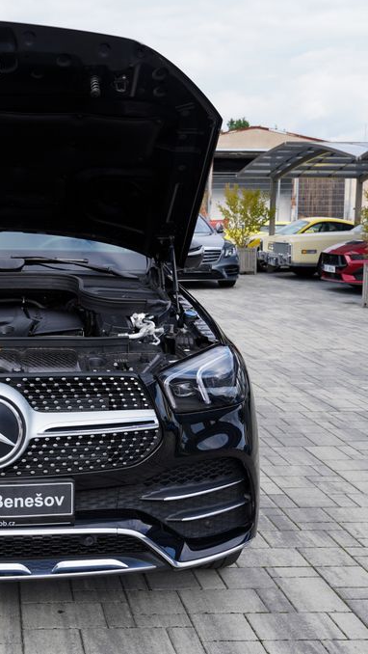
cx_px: -2
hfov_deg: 23.4
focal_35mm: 49
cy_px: 326
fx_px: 849
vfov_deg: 42.1
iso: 100
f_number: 6.3
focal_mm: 31
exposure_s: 1/200
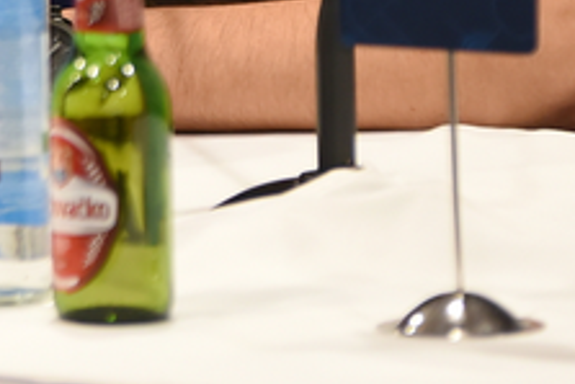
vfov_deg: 1.5
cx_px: -211
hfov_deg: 2.2
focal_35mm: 918
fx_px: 14671
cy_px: -568
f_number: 2.8
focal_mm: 160
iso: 1000
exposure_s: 1/125
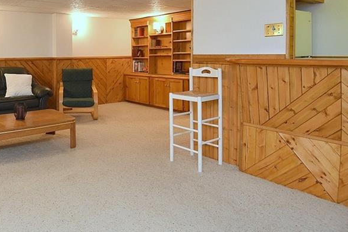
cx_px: 70
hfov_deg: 60.2
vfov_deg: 45.2
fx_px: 271
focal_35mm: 28
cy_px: 66
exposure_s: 1/60
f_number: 4
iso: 1400
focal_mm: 16
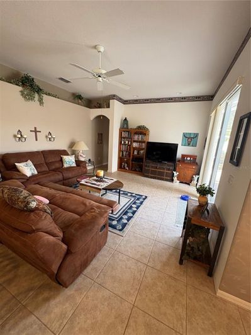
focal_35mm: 14
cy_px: 168
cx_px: 126
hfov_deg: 85.7
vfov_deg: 102.1
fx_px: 135
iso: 200
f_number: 2.2
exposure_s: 1/60
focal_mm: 2.22
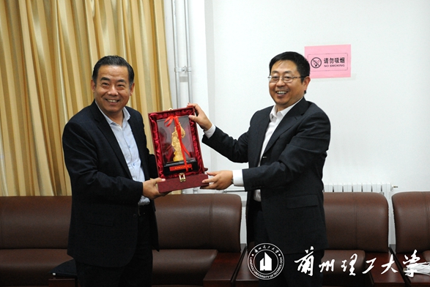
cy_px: 145
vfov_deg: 27.6
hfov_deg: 40.3
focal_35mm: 49
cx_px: 215
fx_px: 586
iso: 3200
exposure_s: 1/250
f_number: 3.2
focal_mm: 48
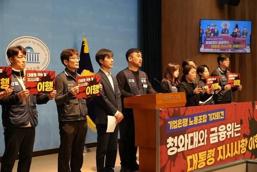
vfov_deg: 19.5
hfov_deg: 28.8
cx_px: 128
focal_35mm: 70
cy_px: 86
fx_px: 500
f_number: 4
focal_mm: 70
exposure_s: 1/160
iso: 800
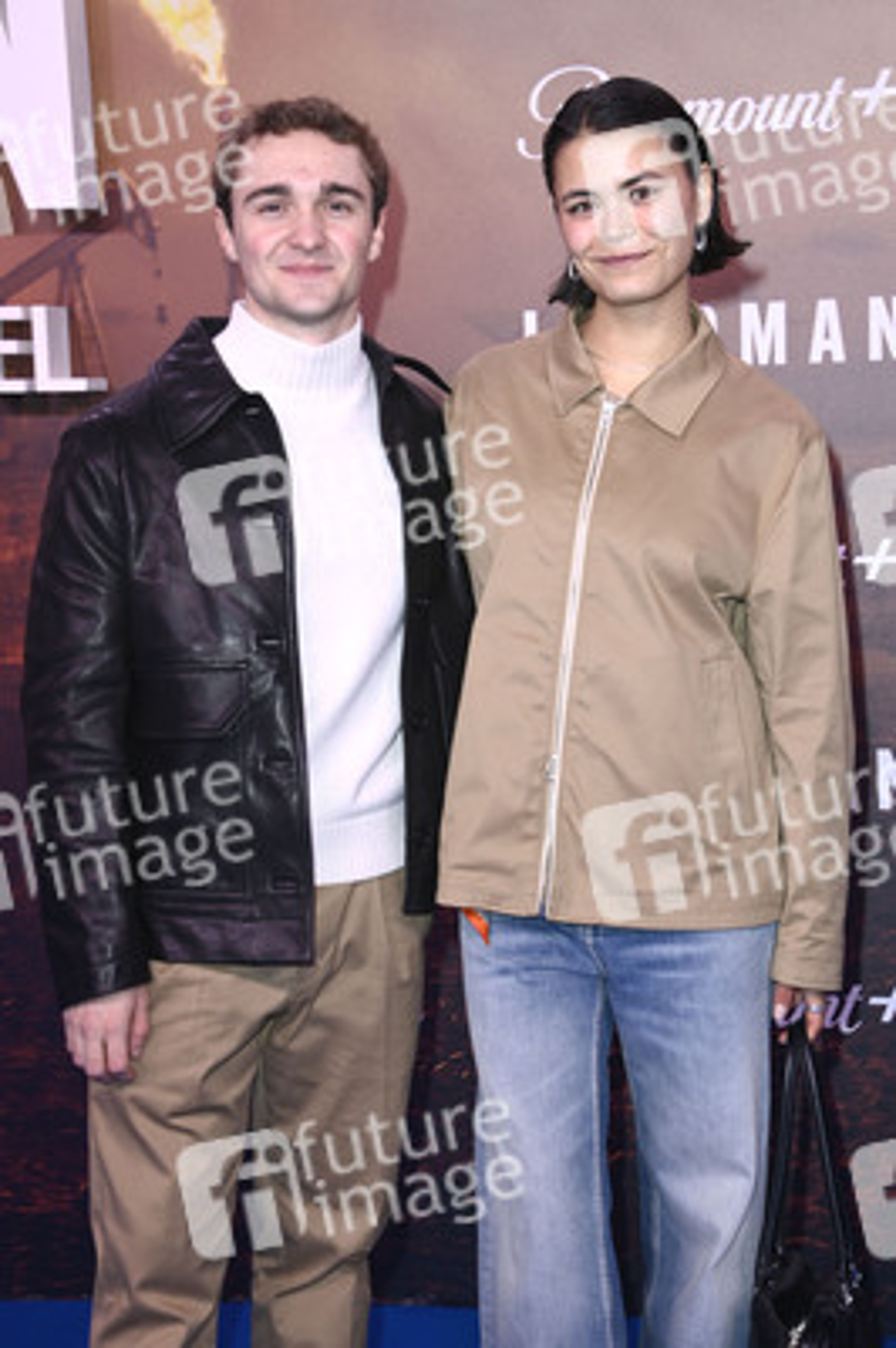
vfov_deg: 24.8
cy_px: 674
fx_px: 3066
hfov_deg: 16.6
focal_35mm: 82
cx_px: 448
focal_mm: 82
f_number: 5.6
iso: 400
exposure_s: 1/200
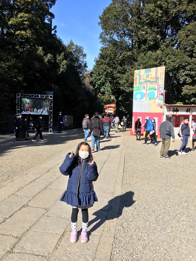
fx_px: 219
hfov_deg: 48.2
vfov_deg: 61.7
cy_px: 130
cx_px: 98
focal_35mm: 29
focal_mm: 4.15
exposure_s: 1/1083
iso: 25
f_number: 2.2
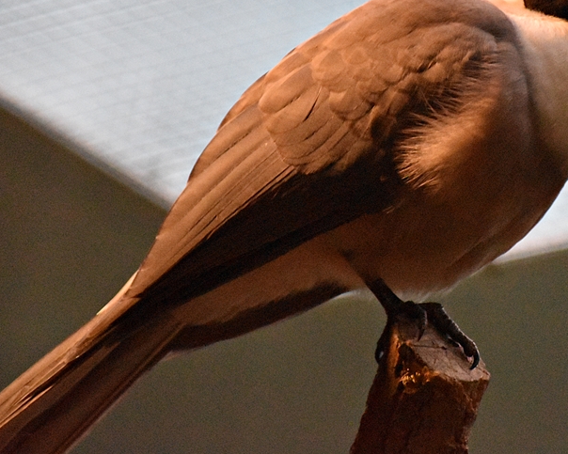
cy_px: 141
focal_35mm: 334
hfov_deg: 5.8
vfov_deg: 4.6
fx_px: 5614
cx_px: 442
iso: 10000
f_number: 5.6
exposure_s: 1/500
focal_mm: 140
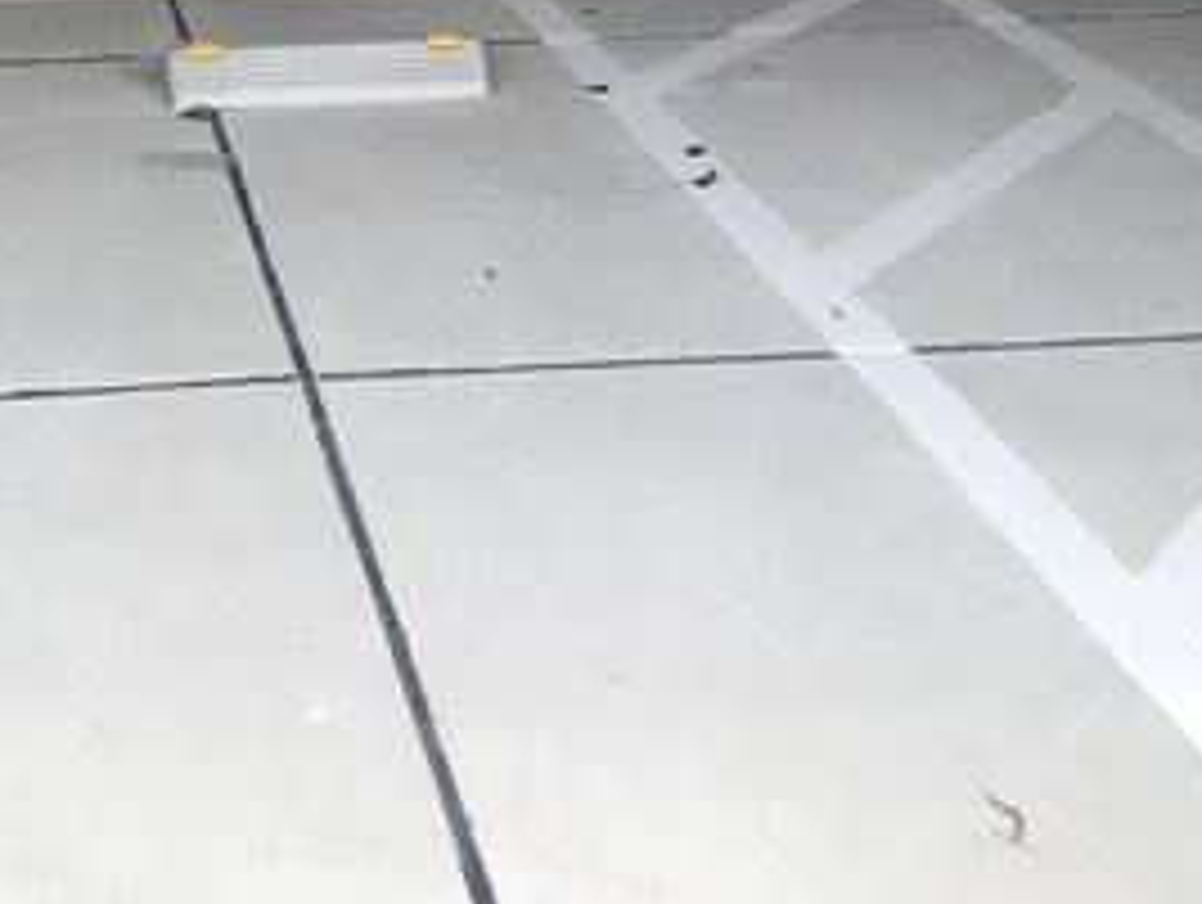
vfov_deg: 21.0
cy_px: -63
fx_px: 2330
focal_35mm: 67
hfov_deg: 27.9
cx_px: 140
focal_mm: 3.99
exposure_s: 1/254
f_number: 1.8
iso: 20
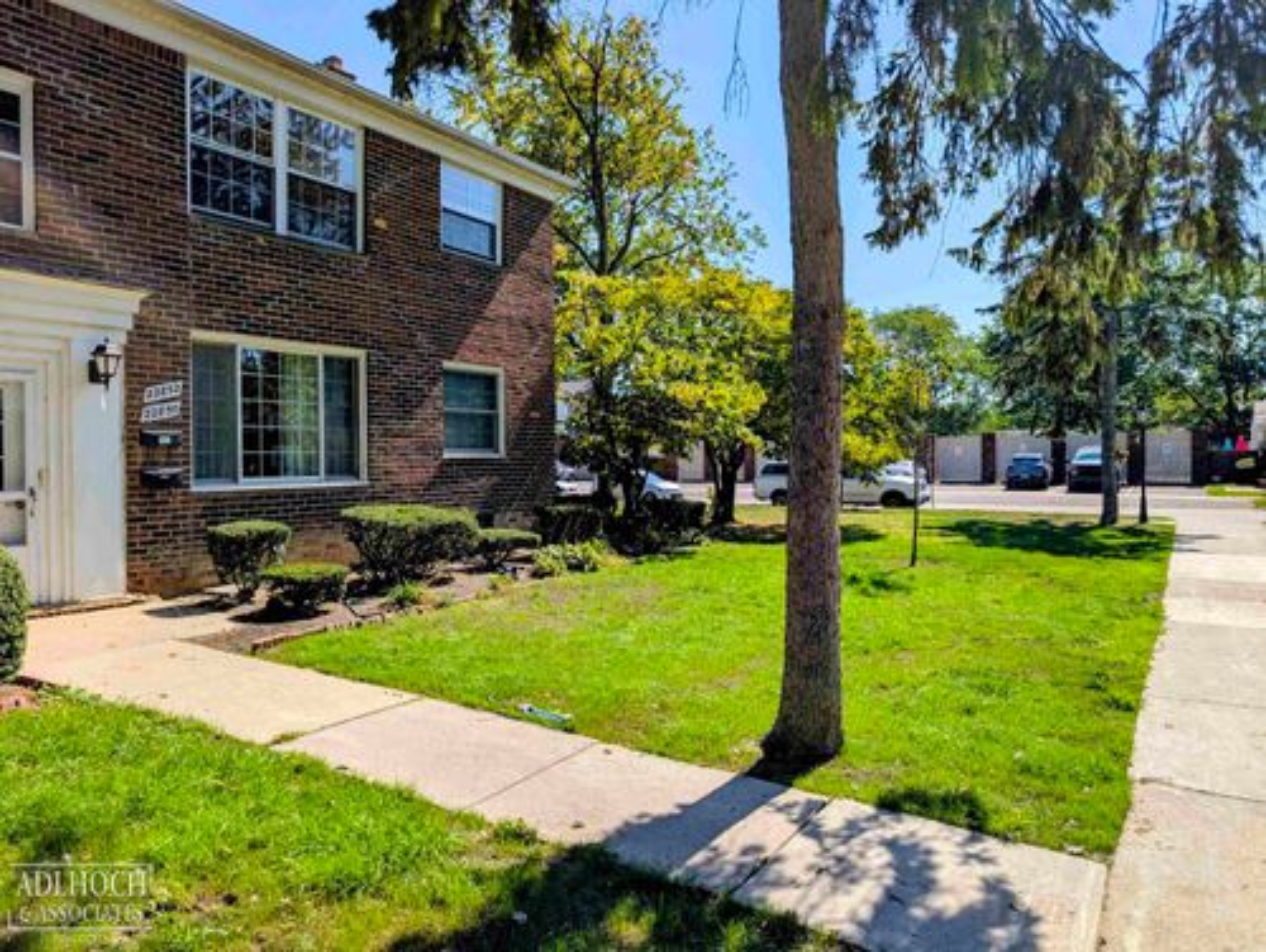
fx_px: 879
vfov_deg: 56.9
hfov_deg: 71.5
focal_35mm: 24
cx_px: 633
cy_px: 476
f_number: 1.68
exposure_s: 1/1603
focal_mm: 6.9
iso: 20
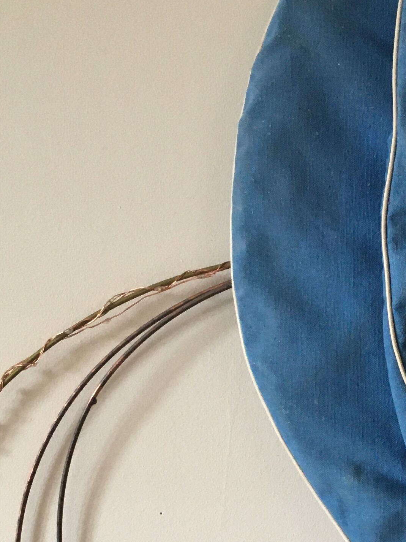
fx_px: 1283
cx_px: 461
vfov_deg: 22.7
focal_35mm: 82
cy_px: 575
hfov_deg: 17.3
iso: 64
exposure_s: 1/33
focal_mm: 4.15
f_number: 2.2
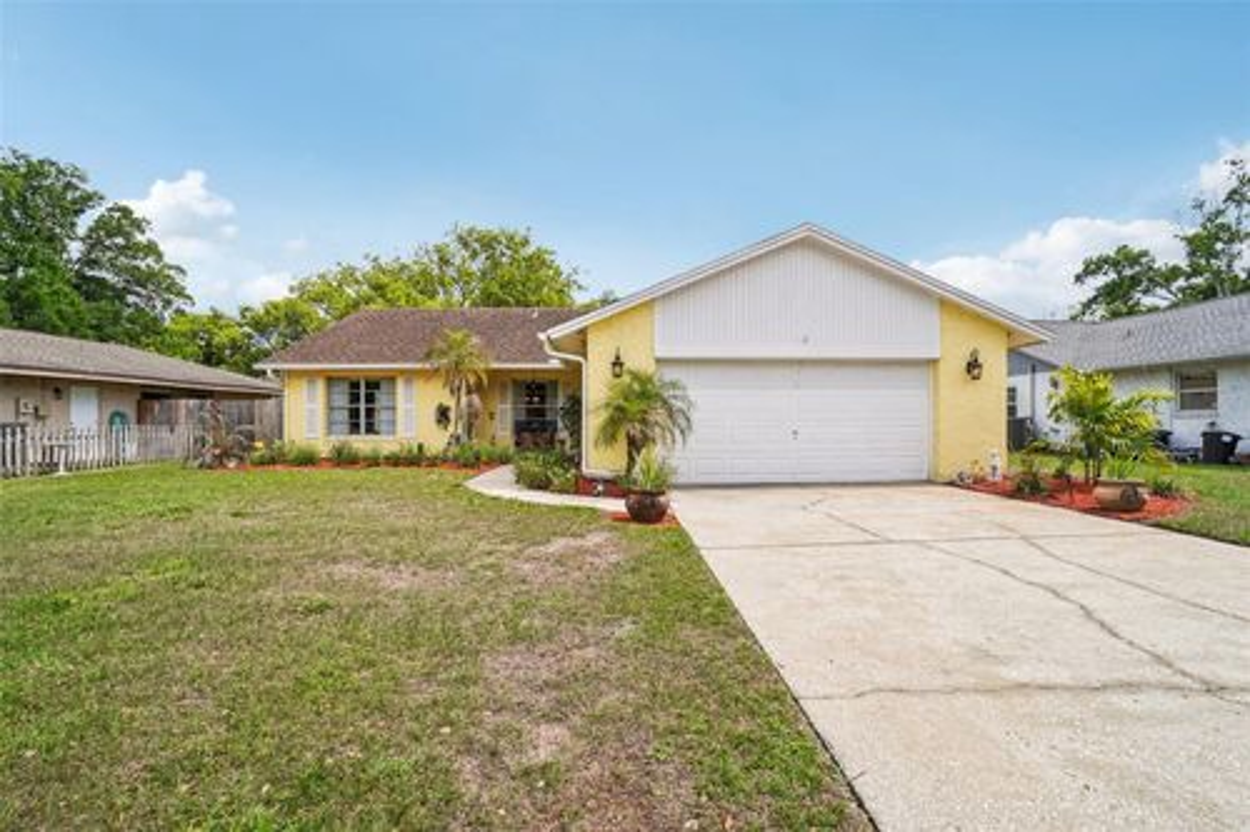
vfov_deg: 77.3
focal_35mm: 15
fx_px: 521
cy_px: 416
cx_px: 625
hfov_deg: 100.4
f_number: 8
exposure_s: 1/250
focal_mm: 10
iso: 100
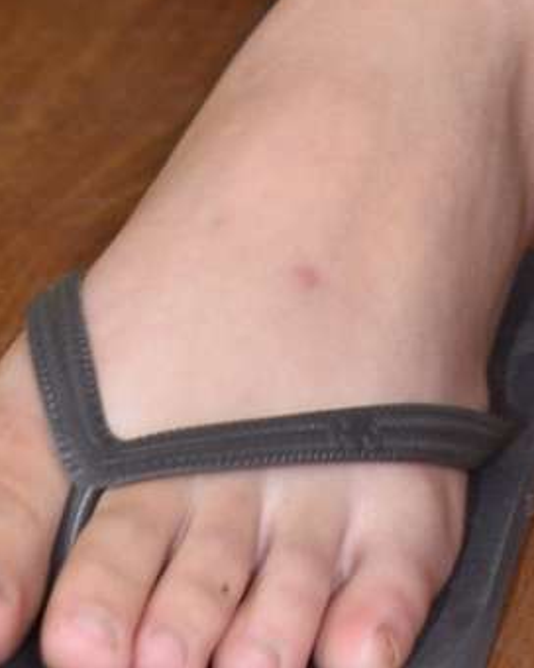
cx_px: 703
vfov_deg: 8.0
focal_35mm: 217
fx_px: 4287
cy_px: -1146
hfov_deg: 7.1
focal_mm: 35
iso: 500
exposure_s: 1/80
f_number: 5.6
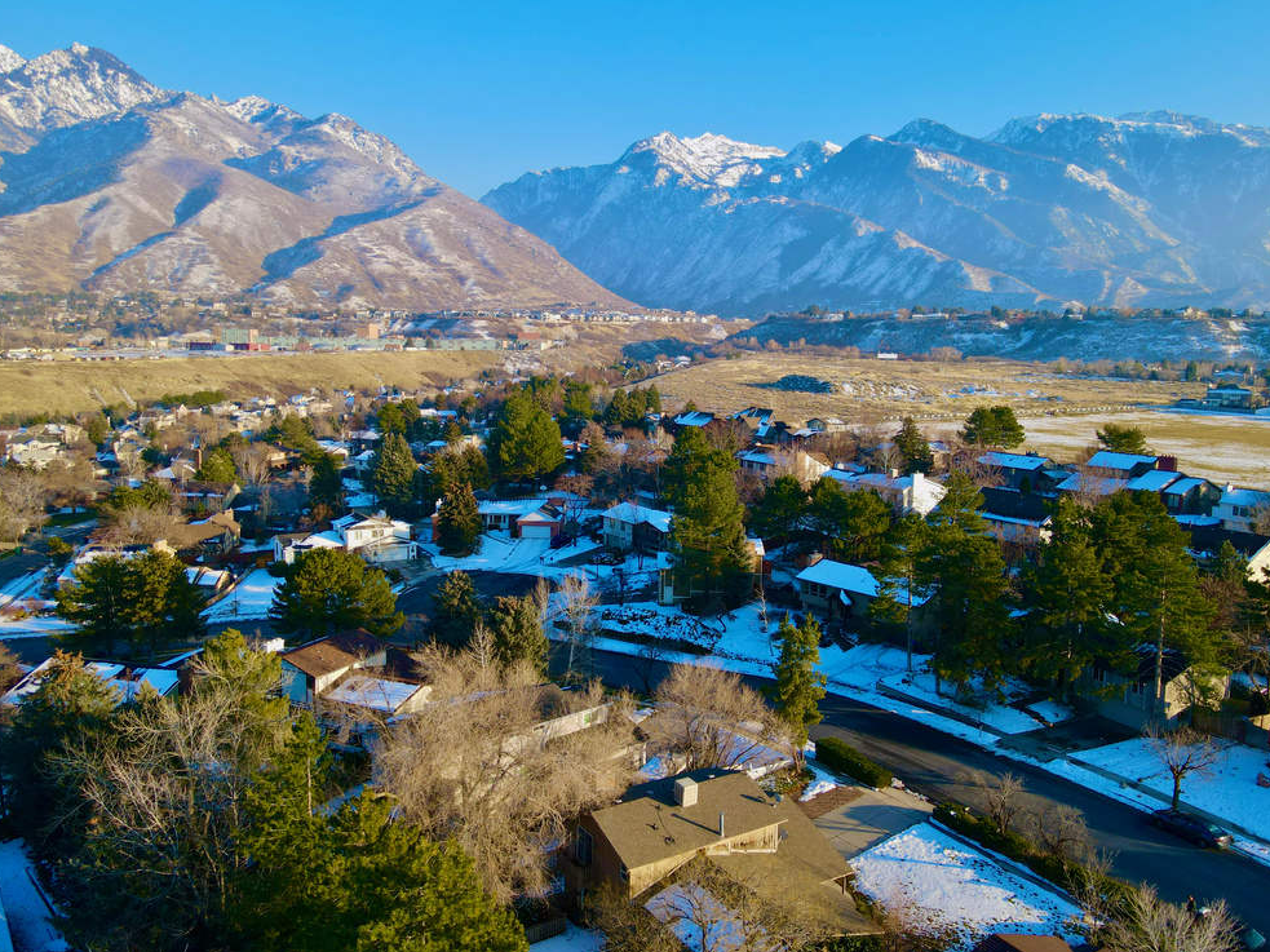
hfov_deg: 69.4
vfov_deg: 54.9
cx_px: 643
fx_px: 917
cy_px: 464
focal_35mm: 25
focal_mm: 4.5
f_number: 2.8
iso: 100
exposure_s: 1/240
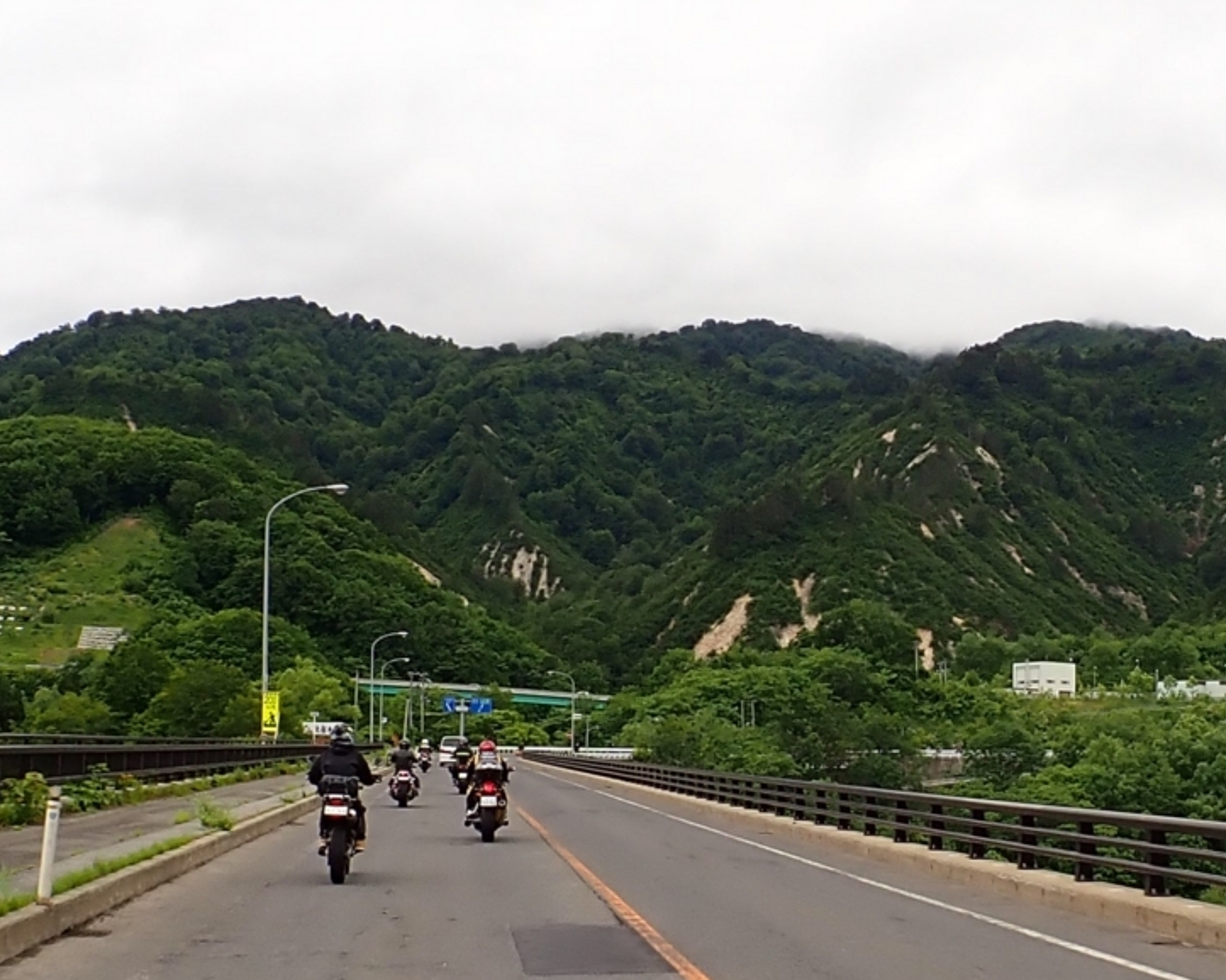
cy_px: 483
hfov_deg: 64.1
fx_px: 979
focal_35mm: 27
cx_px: 600
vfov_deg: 53.2
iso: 100
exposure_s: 1/250
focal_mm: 4.5
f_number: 2.8
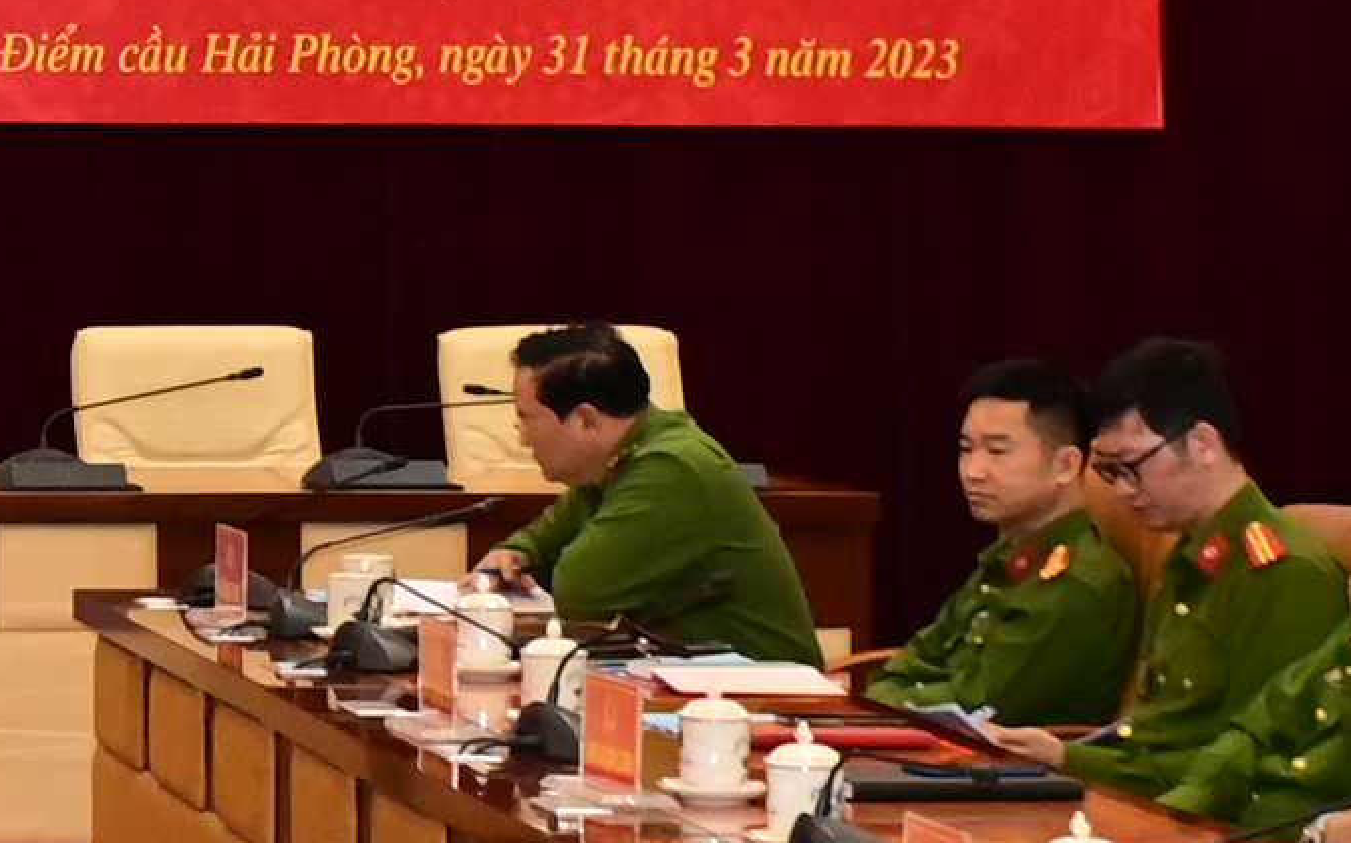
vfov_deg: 7.3
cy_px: 70
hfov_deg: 11.1
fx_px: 6589
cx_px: -832
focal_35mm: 179
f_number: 4.5
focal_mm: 27
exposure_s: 1/200
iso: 2500
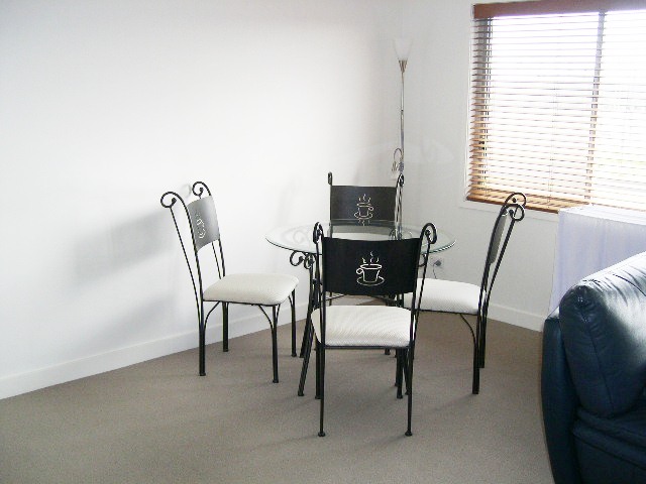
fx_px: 709
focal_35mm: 38
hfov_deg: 49.0
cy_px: 242
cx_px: 323
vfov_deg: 37.7
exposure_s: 1/71.3
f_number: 2.8
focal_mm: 8
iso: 100
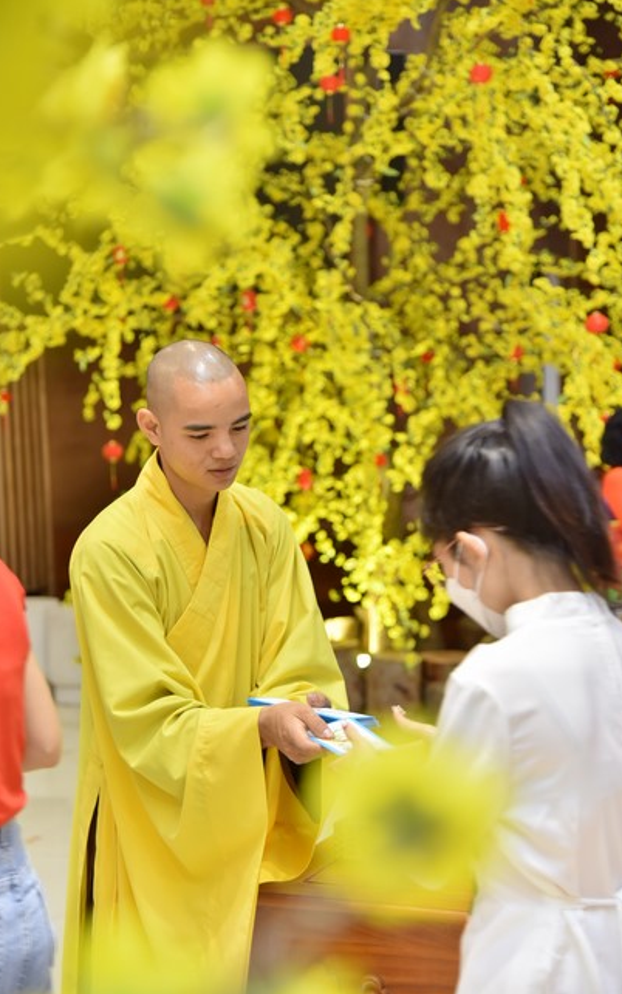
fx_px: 1844
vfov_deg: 30.2
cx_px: 300
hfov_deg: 19.1
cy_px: 498
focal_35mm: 68
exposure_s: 1/100
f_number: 4
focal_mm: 66
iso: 800
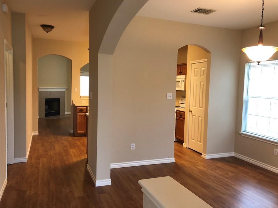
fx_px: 233
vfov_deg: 48.2
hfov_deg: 61.7
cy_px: 105
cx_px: 137
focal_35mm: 29
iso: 40
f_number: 1.8
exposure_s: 1/24
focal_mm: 4
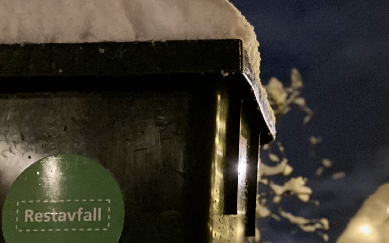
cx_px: 216
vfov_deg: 13.6
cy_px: 165
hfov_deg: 21.6
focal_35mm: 96
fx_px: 1018
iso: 1600
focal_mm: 6
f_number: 2
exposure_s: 1/14
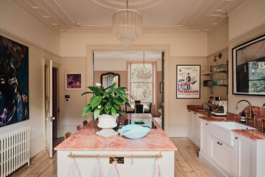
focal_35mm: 24
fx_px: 177
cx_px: 132
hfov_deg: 73.7
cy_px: 88
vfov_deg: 53.2
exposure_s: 1/25
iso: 100
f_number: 5.6
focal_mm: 24
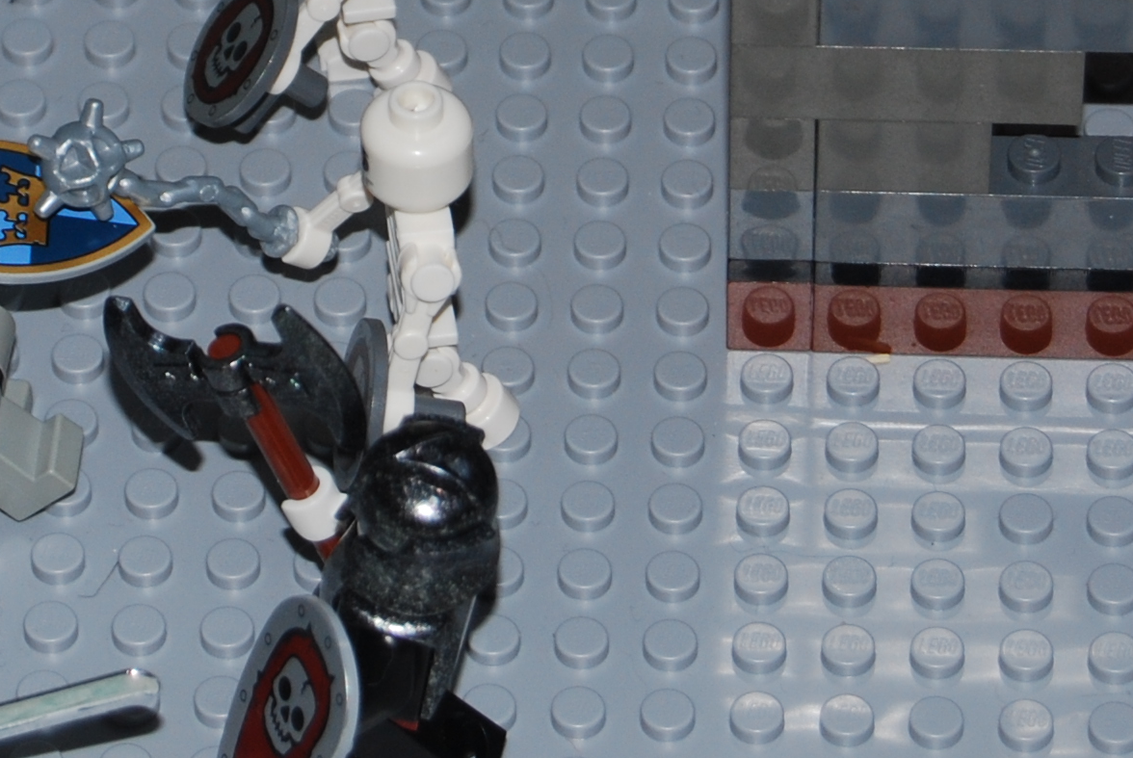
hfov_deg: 7.6
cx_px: 312
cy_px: -261
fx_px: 8559
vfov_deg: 5.0
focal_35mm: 272
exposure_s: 1/60
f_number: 5.6
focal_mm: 55
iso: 200
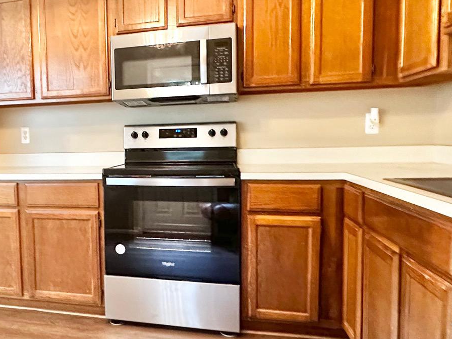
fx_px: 418
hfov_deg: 53.5
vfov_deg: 44.2
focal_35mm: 32
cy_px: 172
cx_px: 99
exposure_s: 1/60
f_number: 2.2
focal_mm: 2.22
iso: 640
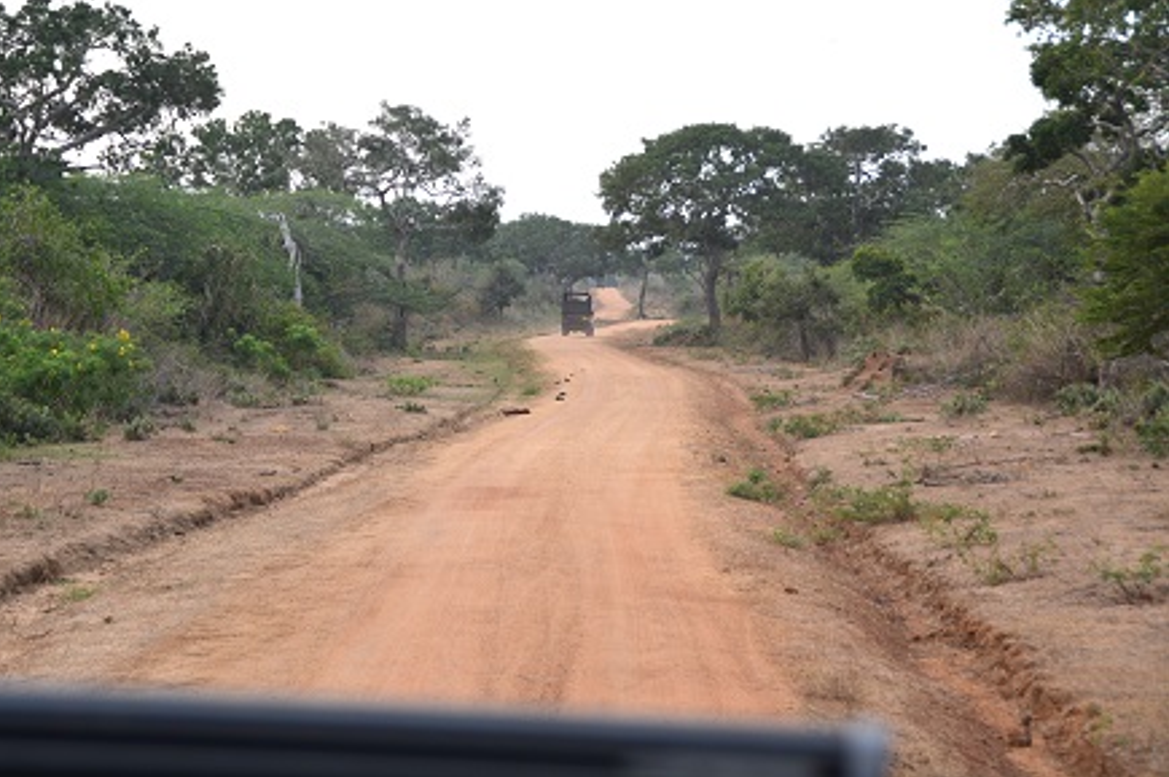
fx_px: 3471
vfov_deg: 12.8
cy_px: 332
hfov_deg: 19.1
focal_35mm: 107
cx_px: 500
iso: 220
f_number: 5.6
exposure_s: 1/125
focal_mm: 62
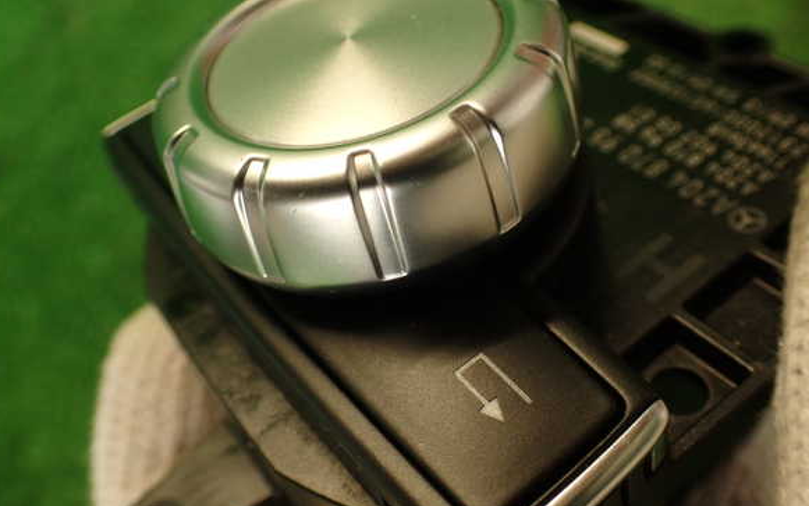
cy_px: 279
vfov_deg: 36.2
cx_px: 402
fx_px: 772
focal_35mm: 35
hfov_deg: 55.3
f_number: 2.4
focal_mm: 5.79
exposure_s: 1/50
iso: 200
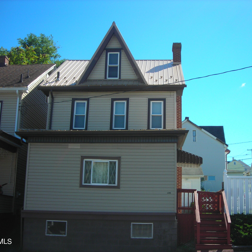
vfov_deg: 37.6
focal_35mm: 45
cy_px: 126
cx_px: 144
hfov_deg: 37.5
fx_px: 371
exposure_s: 1/392
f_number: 3.2
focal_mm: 6.3
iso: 50
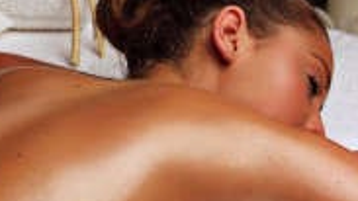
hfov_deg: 7.5
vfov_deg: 4.2
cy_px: 91
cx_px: 158
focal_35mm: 288
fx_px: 2734
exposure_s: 1/125
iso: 400
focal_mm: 70
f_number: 4
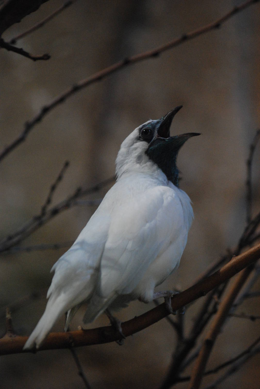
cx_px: 130
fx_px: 3160
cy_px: 194
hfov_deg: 4.7
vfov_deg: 7.0
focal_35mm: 292
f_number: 5
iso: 1600
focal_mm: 195
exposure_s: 1/160
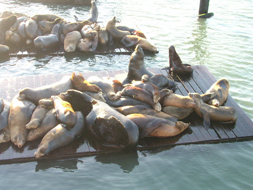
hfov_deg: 34.9
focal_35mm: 55
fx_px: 402
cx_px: 126
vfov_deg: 26.6
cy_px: 94
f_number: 3.2
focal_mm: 8.2
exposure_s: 1/59.9
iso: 141
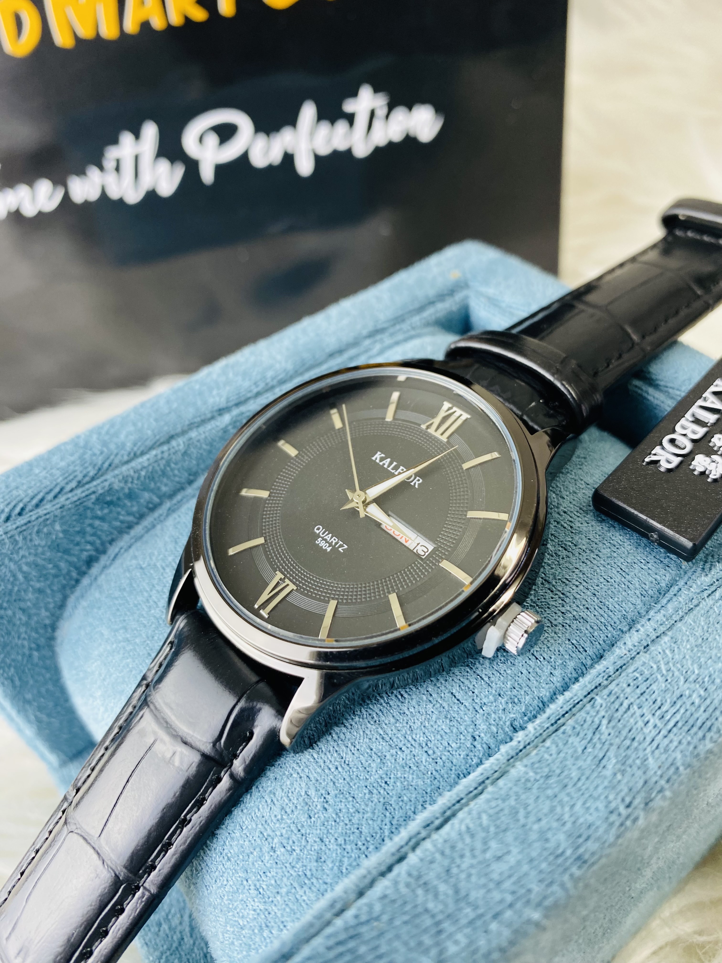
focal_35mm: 25
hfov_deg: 54.9
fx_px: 695
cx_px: 361
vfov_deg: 69.4
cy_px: 482
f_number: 1.8
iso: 100
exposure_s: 1/100
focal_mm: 4.25
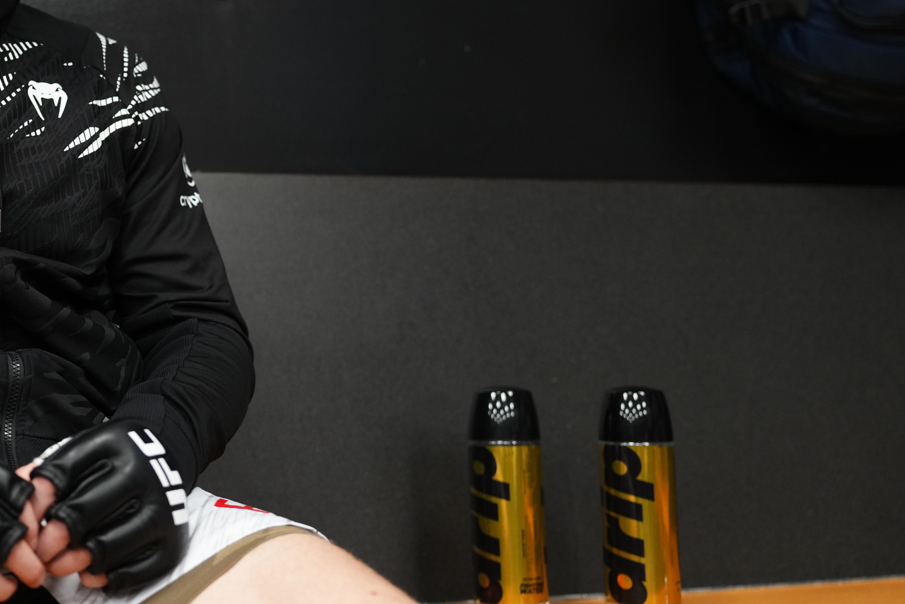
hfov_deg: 28.3
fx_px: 1760
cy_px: 161
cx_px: 184
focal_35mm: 70
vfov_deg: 19.3
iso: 2000
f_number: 2
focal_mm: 43
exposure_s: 1/400
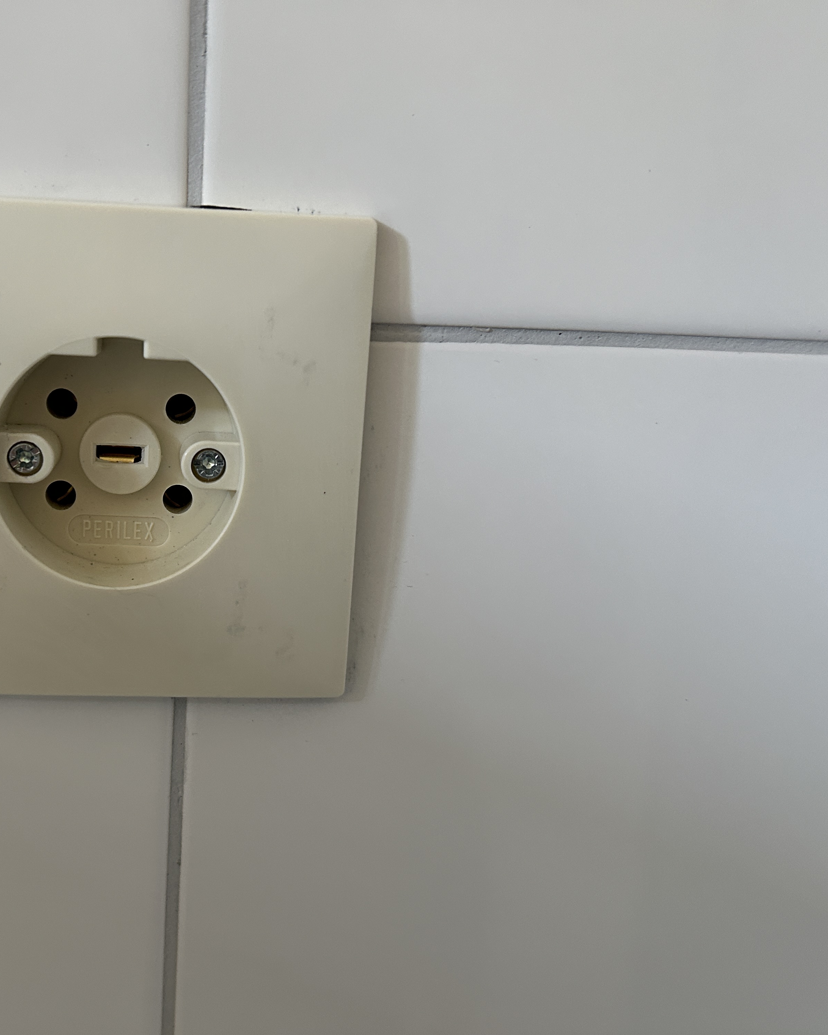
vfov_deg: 52.8
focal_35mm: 34
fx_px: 1041
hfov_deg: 42.3
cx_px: 233
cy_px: 519
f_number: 1.5
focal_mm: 5.7
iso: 160
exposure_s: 1/60
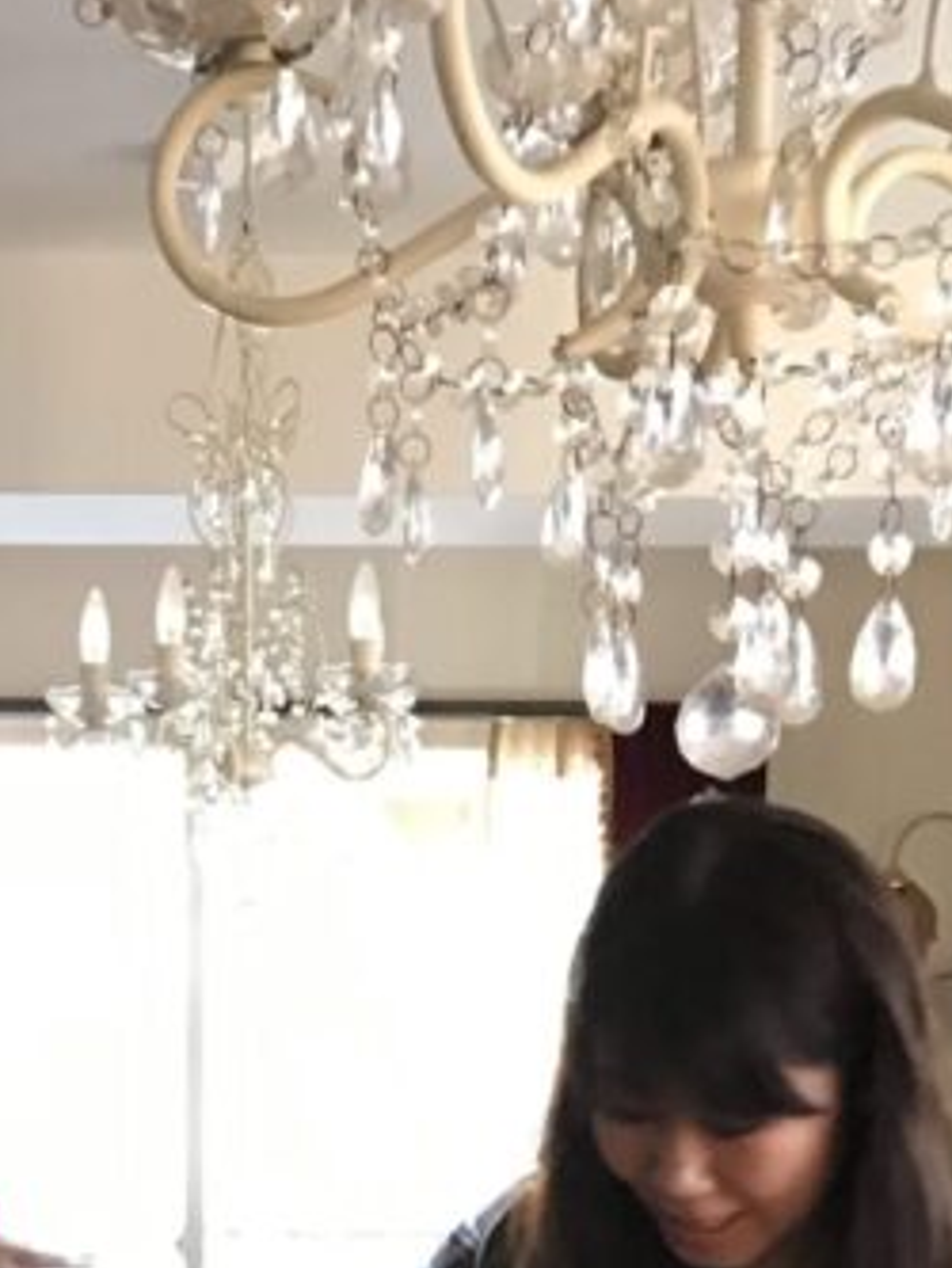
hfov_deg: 17.1
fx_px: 3152
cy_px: 1790
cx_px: 232
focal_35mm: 86
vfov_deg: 20.2
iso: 100
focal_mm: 3.99
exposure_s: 1/9
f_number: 1.8
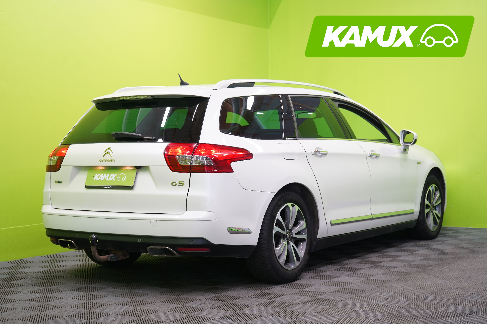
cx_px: 244
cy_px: 162
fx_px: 744
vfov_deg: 24.6
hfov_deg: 36.2
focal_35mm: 55
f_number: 5
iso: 400
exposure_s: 1/30
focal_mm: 55
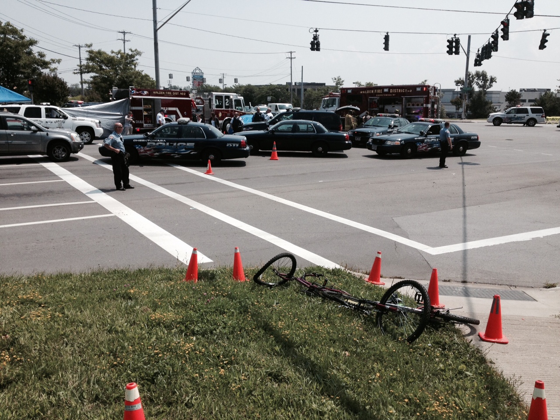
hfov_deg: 52.6
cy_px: 210
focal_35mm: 35
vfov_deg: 40.7
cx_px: 280
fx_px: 566
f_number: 2.4
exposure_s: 1/2404
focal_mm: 4.28
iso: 50
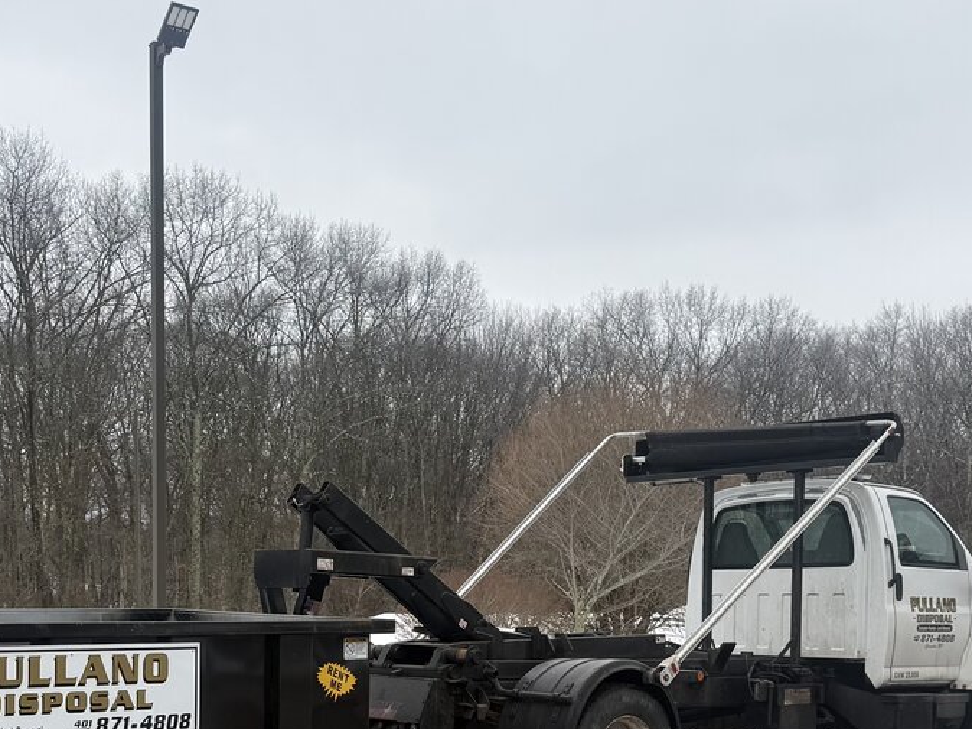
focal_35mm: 57
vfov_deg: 24.9
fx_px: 1600
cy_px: 655
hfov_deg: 33.5
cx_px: 339
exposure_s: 1/735
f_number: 1.78
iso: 80
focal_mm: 6.76
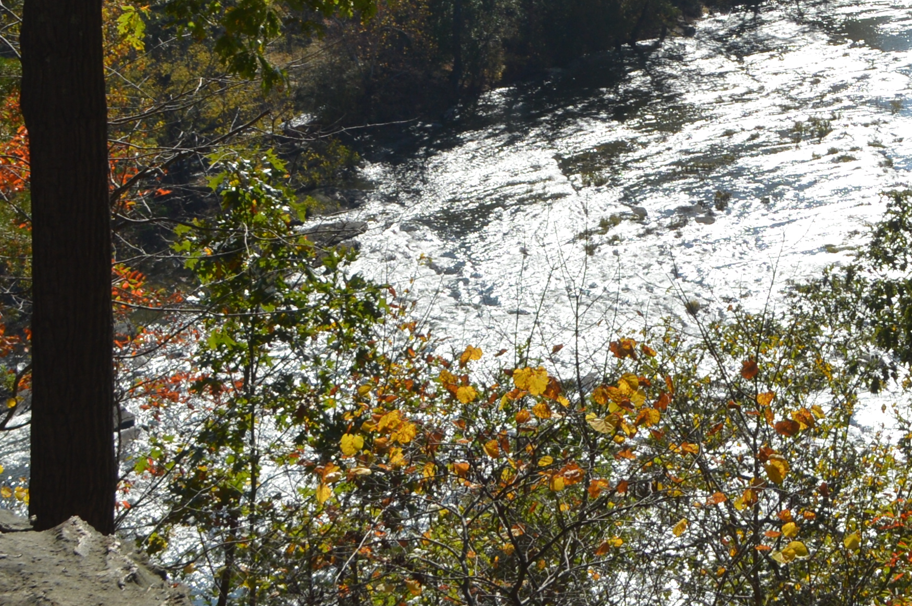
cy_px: -234
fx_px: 3391
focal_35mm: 134
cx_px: 1019
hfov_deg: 14.9
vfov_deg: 10.0
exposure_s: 1/320
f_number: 9
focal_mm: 26
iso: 100
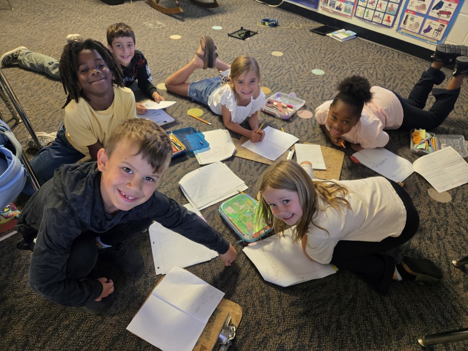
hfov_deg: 73.9
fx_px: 311
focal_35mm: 23
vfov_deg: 58.9
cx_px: 234
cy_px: 176
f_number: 1.8
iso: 400
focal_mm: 5.4
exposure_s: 1/30
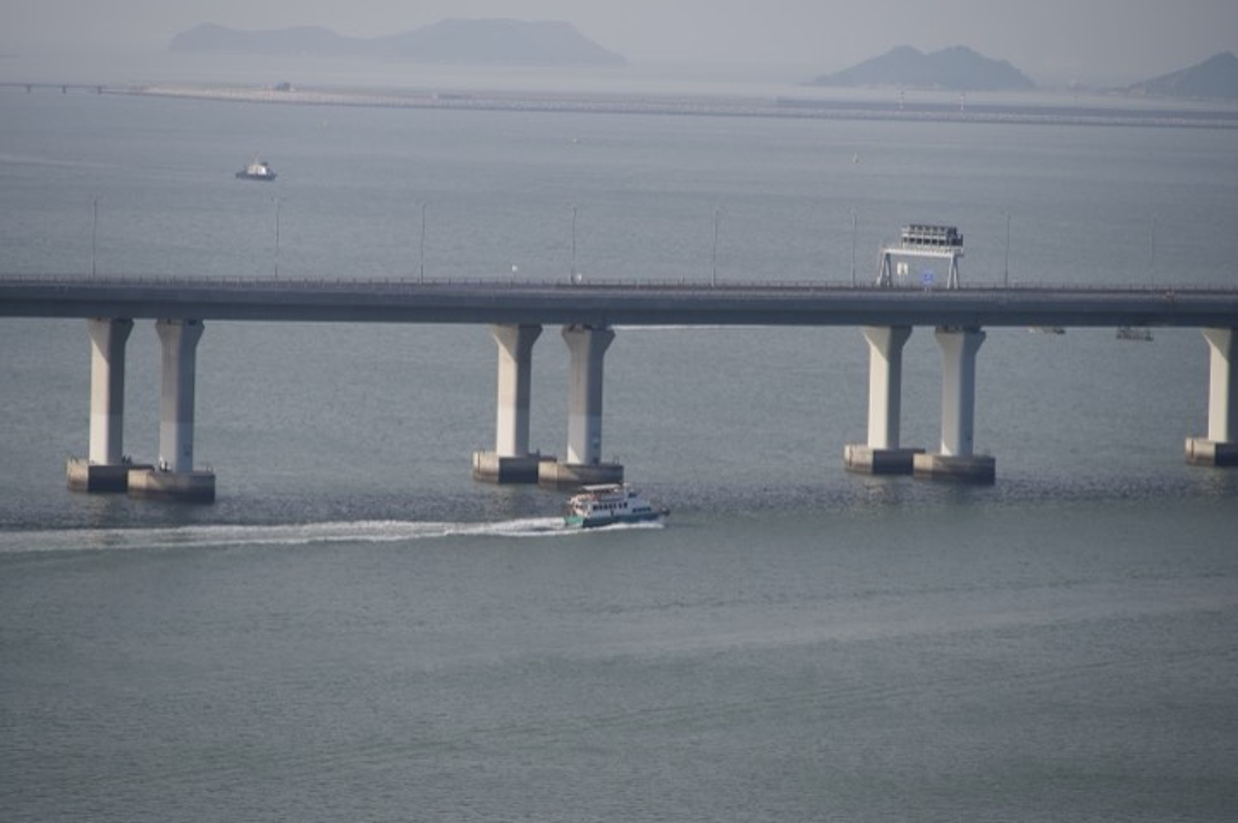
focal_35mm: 200
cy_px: 412
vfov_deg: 6.9
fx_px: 6873
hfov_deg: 10.3
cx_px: 619
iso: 100
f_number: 6.3
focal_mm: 200
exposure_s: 1/640
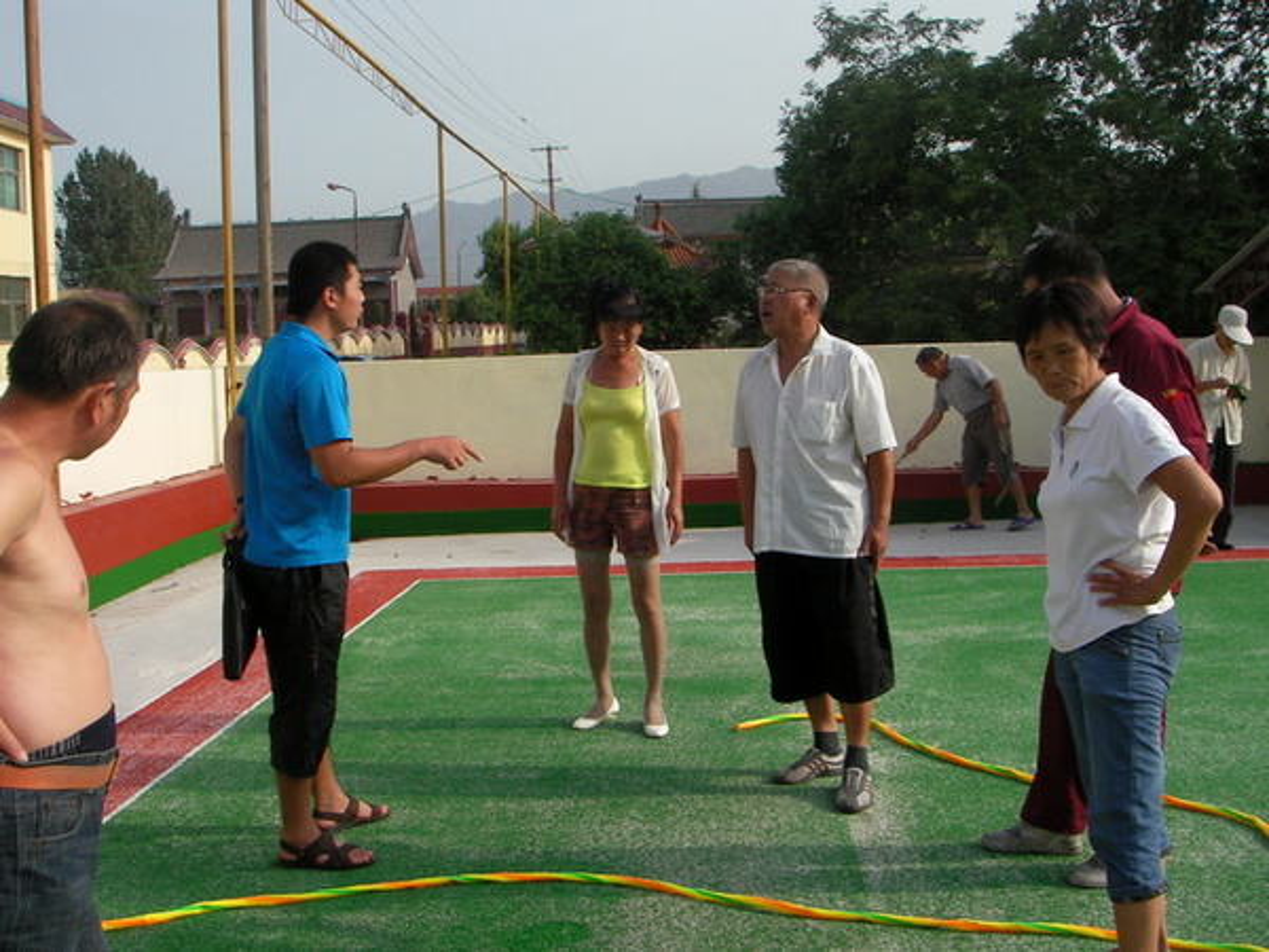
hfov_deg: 49.0
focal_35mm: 38
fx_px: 1393
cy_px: 476
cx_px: 634
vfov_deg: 37.7
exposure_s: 1/206
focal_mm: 6.3
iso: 50
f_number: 6.6
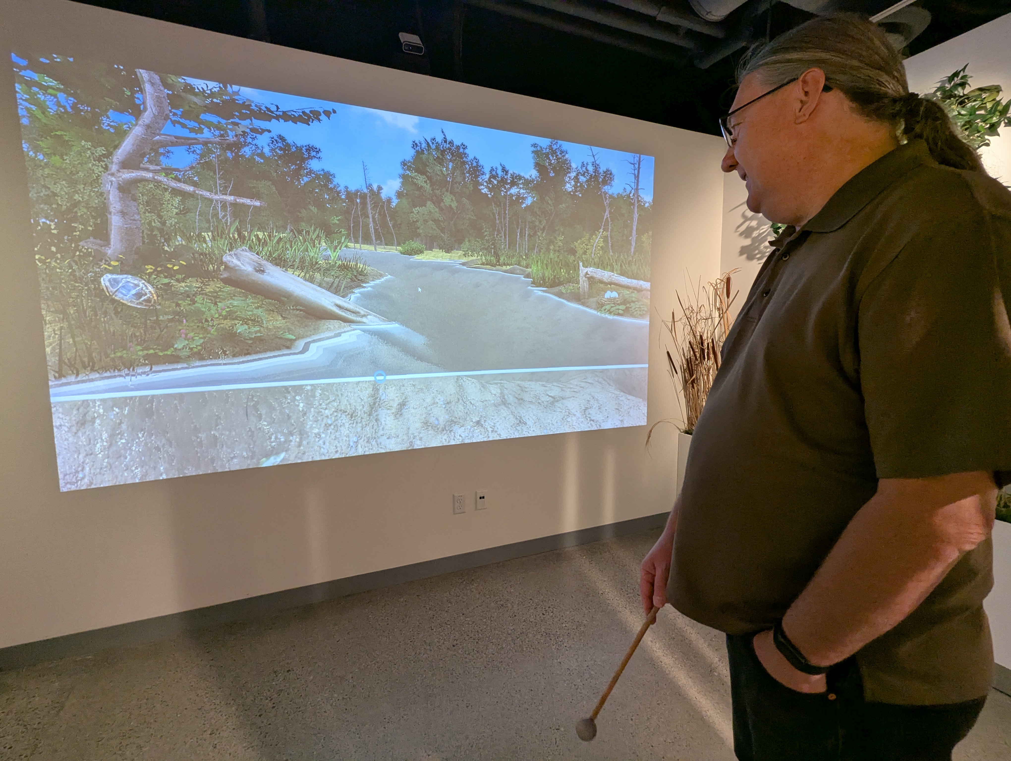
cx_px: 506
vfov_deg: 78.2
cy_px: 380
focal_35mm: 16
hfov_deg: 94.4
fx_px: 468
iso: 135
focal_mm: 2.35
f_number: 2.2
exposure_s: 1/60
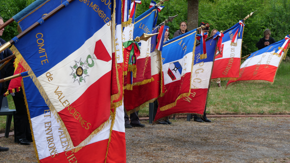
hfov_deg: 24.2
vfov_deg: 13.7
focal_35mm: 88
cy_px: 71
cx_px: 145
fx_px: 677
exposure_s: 1/250
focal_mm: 40
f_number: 5.6
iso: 200
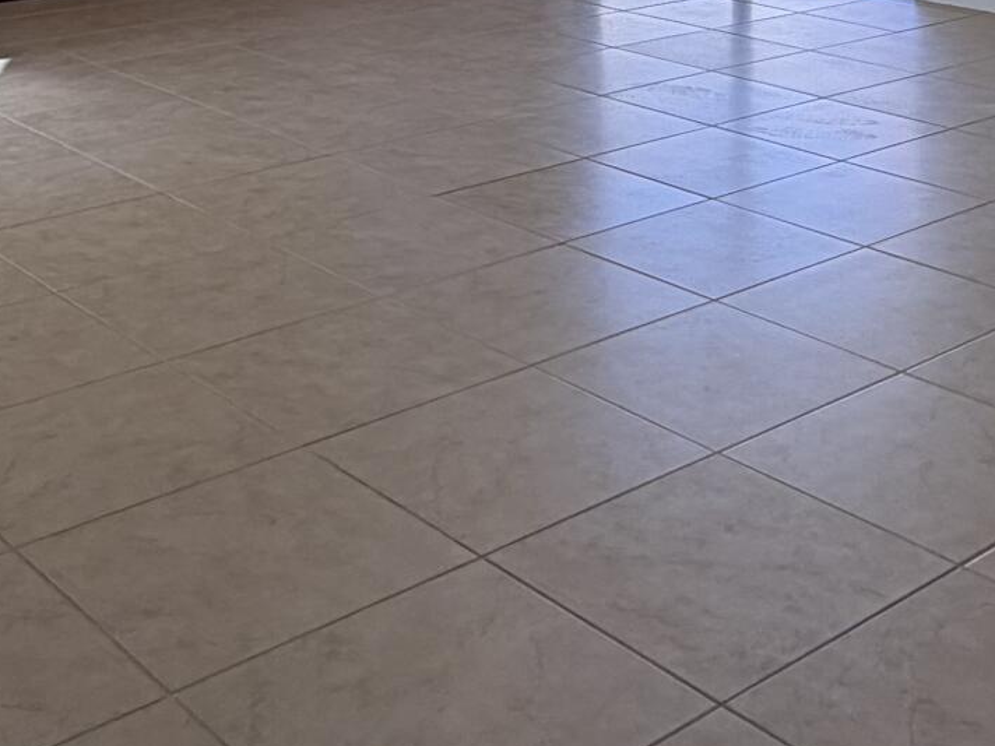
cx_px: 655
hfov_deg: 32.5
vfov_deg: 21.6
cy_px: -300
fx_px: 1696
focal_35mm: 59
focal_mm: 2.22
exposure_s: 1/120
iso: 40
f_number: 2.2
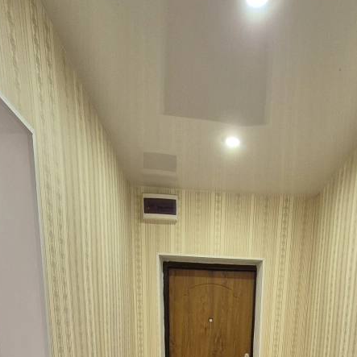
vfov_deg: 42.3
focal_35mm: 28
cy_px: 409
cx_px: 238
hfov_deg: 56.1
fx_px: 327
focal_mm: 1.74
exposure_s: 1/50
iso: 500
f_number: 2.2
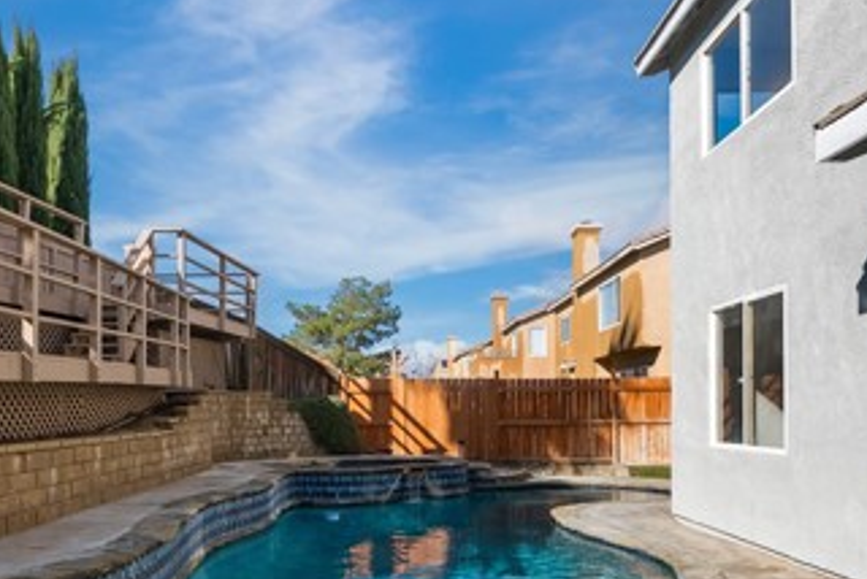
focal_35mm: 28
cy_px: 388
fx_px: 675
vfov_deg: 45.7
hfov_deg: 65.2
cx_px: 382
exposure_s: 1/1000
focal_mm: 14
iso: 320
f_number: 7.1
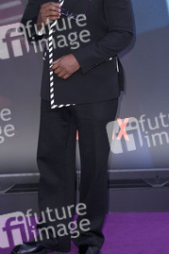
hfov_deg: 11.8
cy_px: 84
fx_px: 818
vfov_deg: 17.6
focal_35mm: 116
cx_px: 69
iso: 1000
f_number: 5.6
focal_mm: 78
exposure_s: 1/250
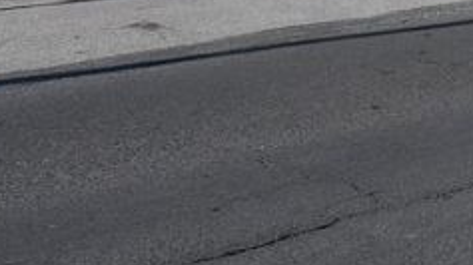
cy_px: -381
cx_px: 709
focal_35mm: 102
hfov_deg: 18.6
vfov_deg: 10.2
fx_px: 1279
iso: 80
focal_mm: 16
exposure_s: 1/1250
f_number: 5
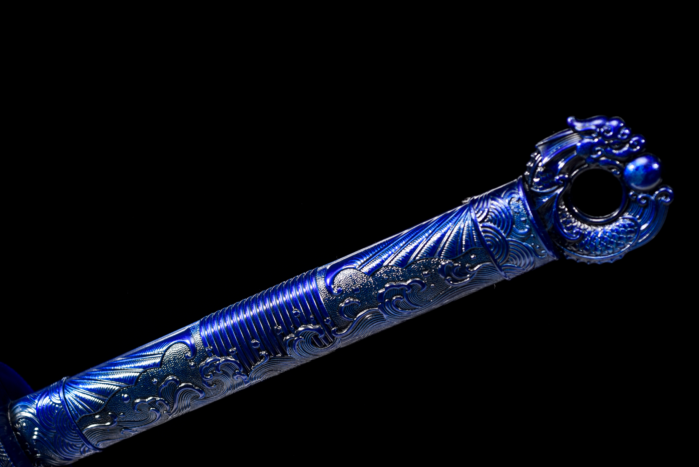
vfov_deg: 15.2
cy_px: 319
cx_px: 296
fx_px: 1748
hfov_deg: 22.6
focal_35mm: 90
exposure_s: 1/100
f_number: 7.1
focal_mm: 60
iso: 100
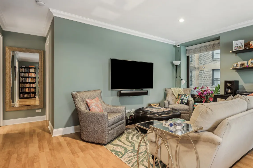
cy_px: 87
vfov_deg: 61.9
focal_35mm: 20
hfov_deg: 83.5
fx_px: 140
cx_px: 144
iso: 100
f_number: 10
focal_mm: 14
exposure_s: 1/2.5
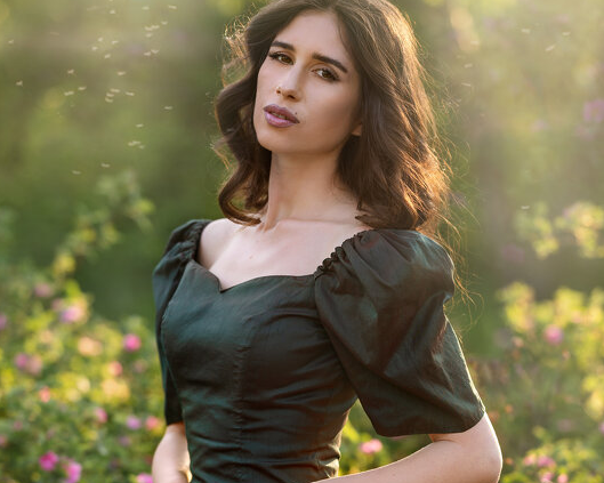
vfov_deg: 12.7
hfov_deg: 15.9
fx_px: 2163
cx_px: 300
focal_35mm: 121
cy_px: 362
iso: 100
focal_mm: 85
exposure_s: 1/400
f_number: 2.2
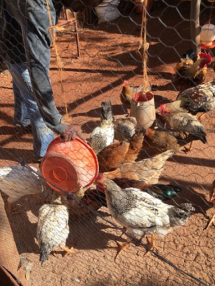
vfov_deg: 55.3
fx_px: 273
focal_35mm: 33
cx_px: 102
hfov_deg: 42.9
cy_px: 129
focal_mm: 4.15
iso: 25
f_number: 2.2
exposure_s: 1/680
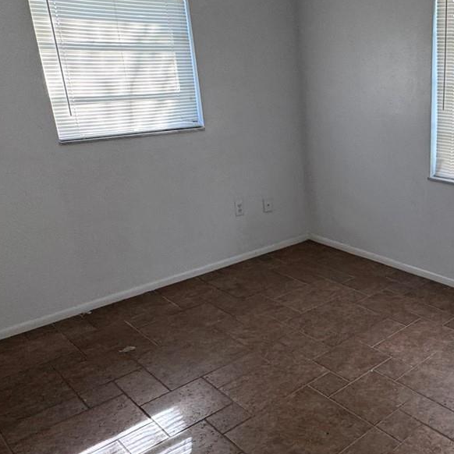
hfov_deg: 44.3
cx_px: 405
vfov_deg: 48.4
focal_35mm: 34
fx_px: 505
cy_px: 233
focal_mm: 2.22
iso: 100
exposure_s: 1/120
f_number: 2.2
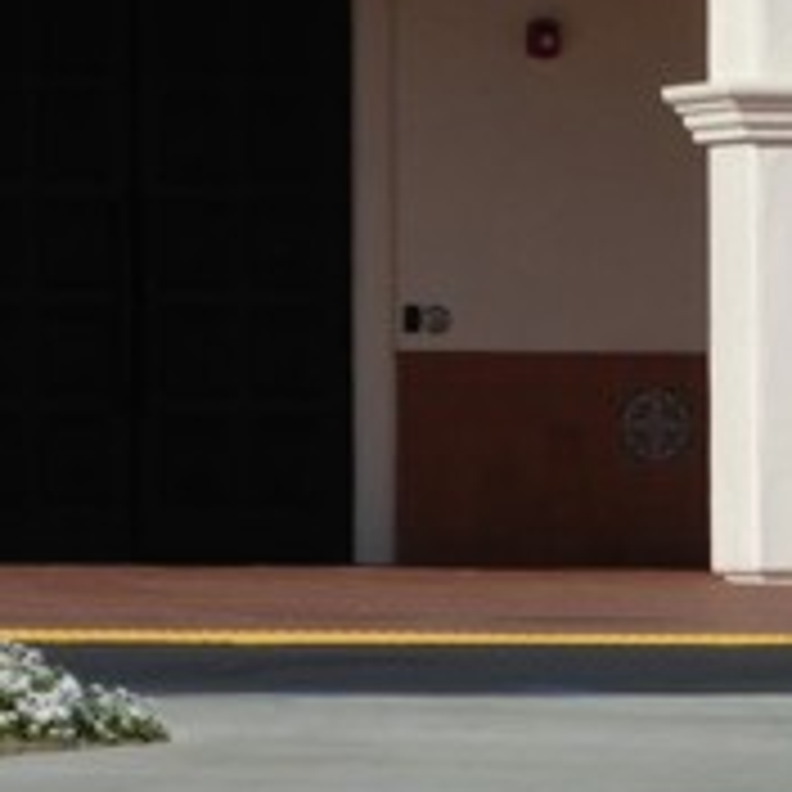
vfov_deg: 3.2
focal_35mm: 547
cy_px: -86
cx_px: -158
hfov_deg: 3.2
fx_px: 14159
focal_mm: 27.6
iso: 100
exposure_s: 1/800
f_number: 5.4
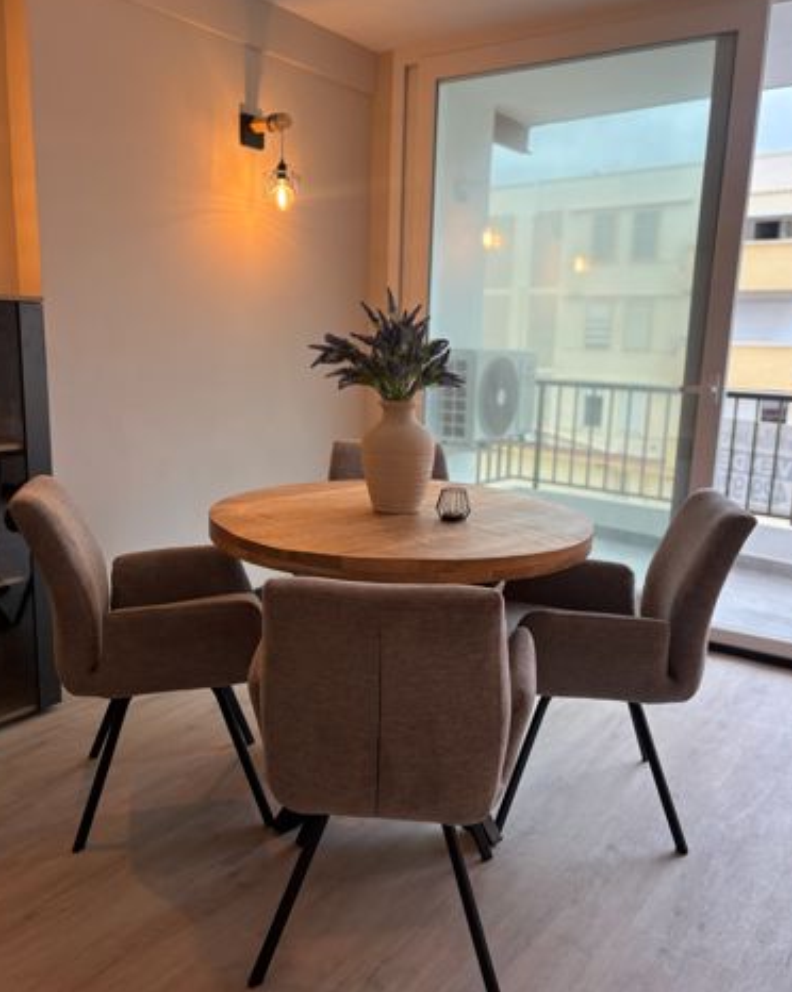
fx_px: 851
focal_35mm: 29
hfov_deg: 49.9
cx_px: 397
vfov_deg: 60.5
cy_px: 505
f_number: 1.6
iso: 125
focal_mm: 5.96
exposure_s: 1/100
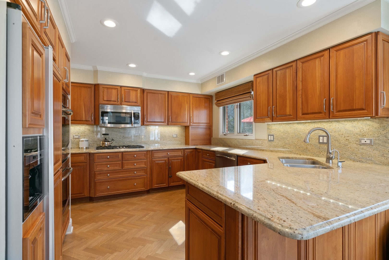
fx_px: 194
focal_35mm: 18
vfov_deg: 67.4
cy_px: 130
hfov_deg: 90.0
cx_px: 194
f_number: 7.1
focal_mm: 18
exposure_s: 1/40
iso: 320
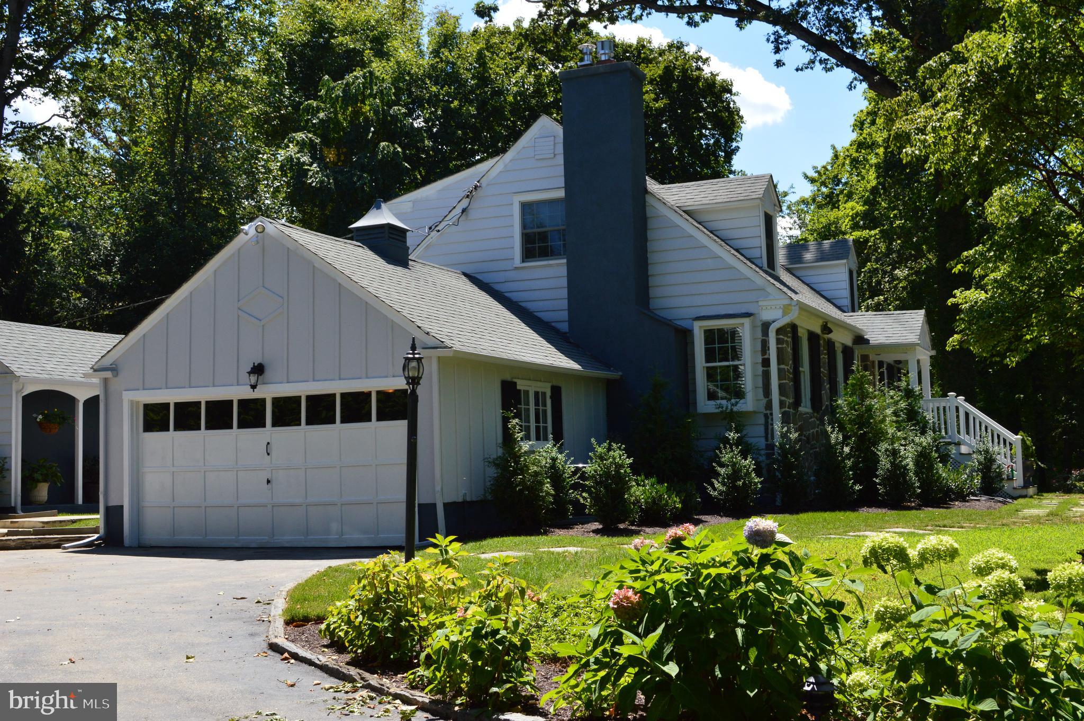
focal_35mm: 44
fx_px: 1308
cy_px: 360
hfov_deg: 45.0
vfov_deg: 30.8
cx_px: 542
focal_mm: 29
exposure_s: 1/320
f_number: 10
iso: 400
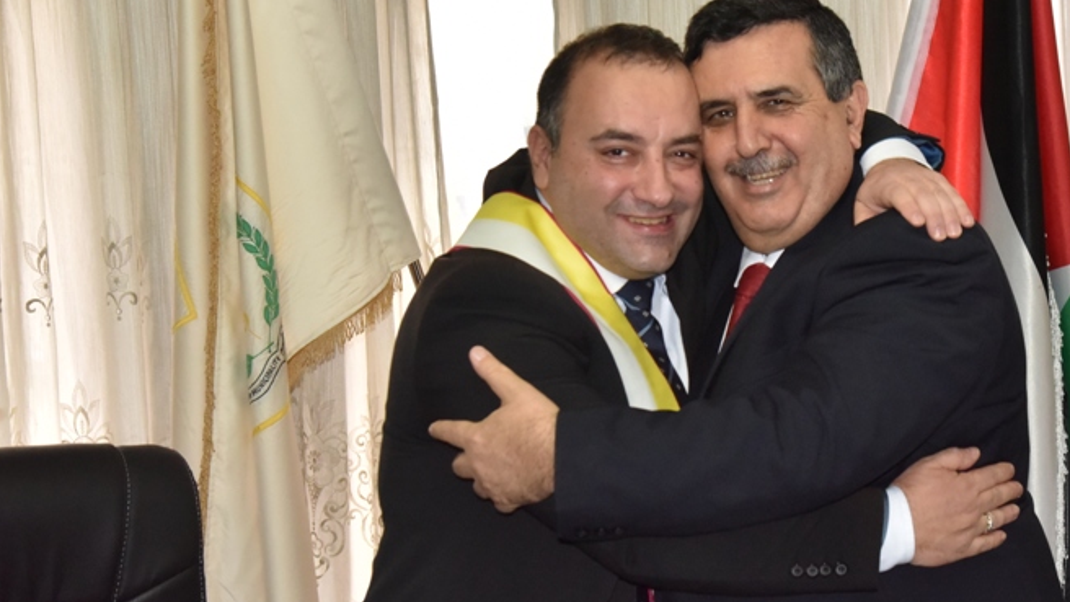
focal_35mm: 90
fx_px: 2553
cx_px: 765
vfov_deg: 13.4
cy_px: 322
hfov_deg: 23.5
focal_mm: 55
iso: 2500
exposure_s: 1/200
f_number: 6.3
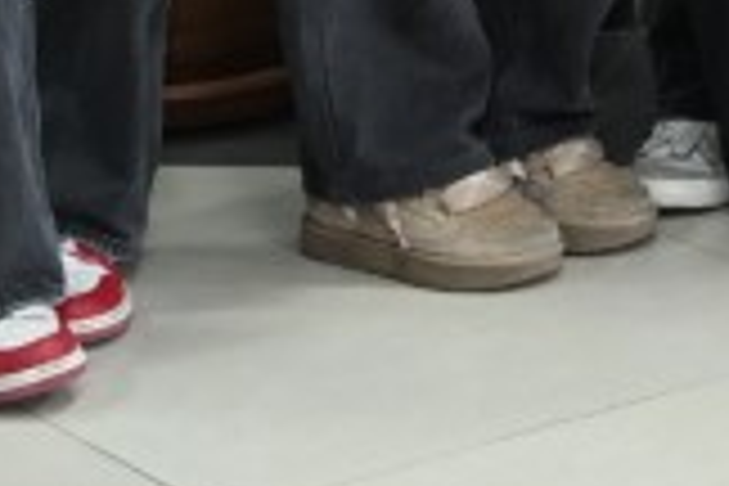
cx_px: 2214
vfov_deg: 4.8
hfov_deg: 6.9
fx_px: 5467
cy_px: -1102
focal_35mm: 270
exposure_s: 1/200
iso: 2500
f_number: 5
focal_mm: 38
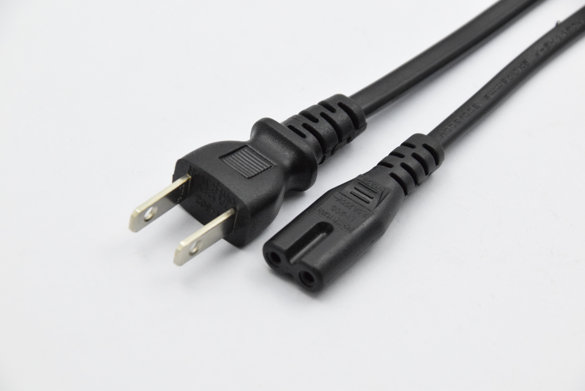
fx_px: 3293
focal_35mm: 202
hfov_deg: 10.2
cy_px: 196
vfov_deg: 6.8
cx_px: 292
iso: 5000
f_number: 10
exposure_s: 1/160
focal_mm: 135
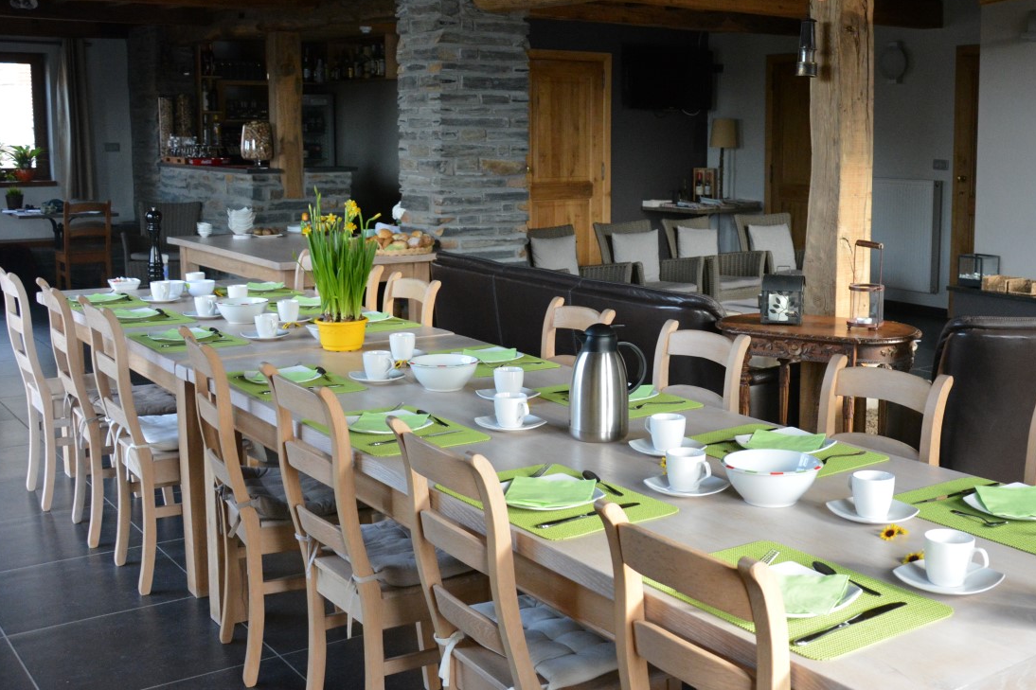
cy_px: 292
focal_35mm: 40
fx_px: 1151
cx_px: 687
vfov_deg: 33.3
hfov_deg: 47.7
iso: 1600
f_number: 3.5
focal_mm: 18
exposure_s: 1/200
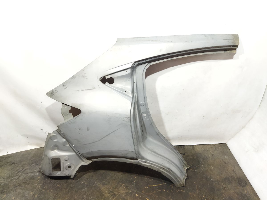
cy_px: 100
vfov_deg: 51.4
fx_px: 208
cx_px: 134
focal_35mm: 27
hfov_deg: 65.3
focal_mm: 4.71
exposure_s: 1/50
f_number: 1.79
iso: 331
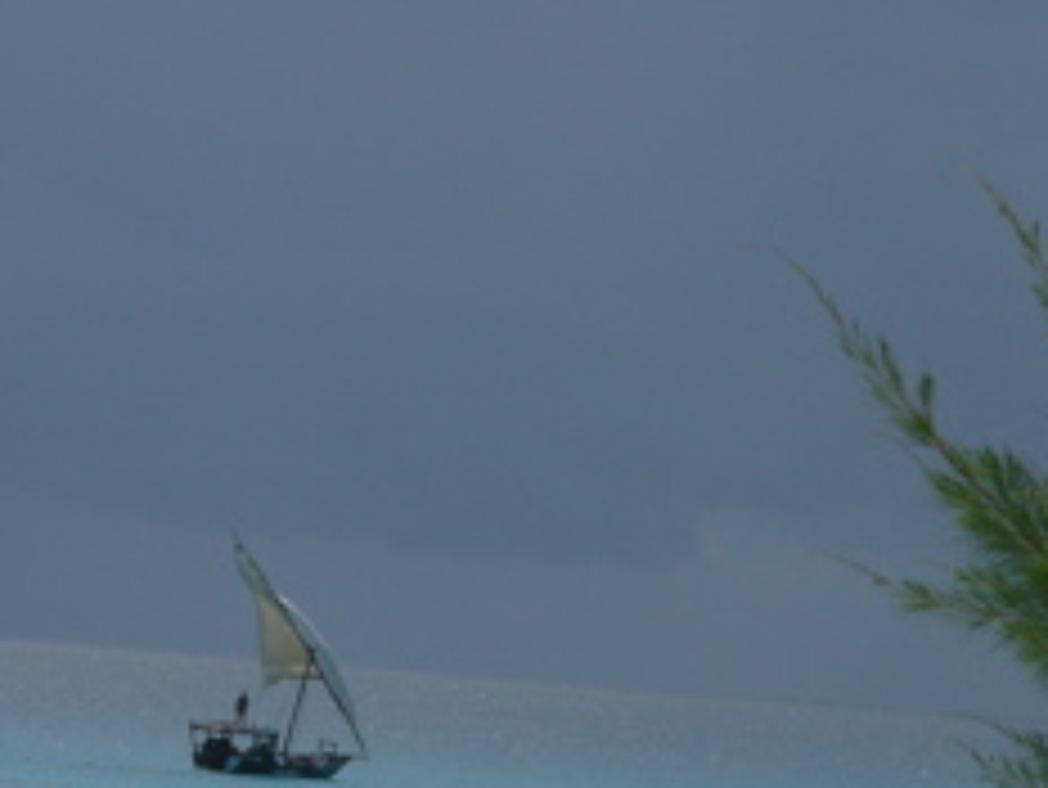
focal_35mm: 345
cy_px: 700
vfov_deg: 4.3
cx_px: 324
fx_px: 10450
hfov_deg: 5.7
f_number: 5.6
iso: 50
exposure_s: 1/1000
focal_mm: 26.8
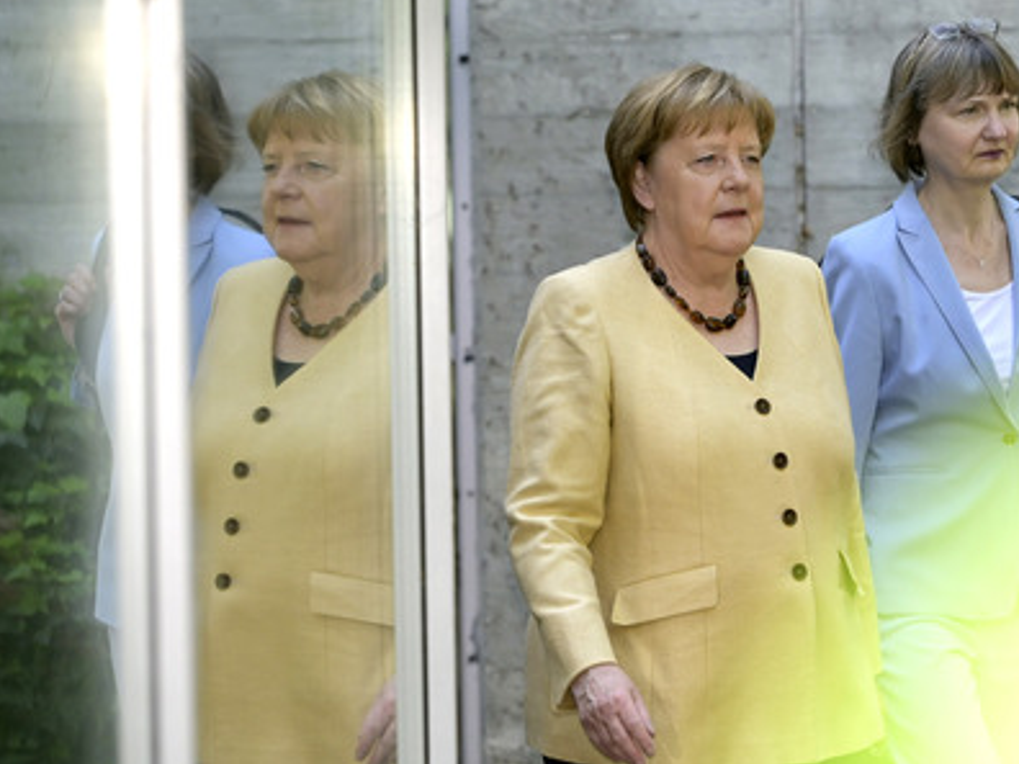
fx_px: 5152
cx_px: 573
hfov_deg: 11.3
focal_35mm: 175
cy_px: 381
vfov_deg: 8.5
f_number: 4.5
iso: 2000
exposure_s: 1/1250
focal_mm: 160
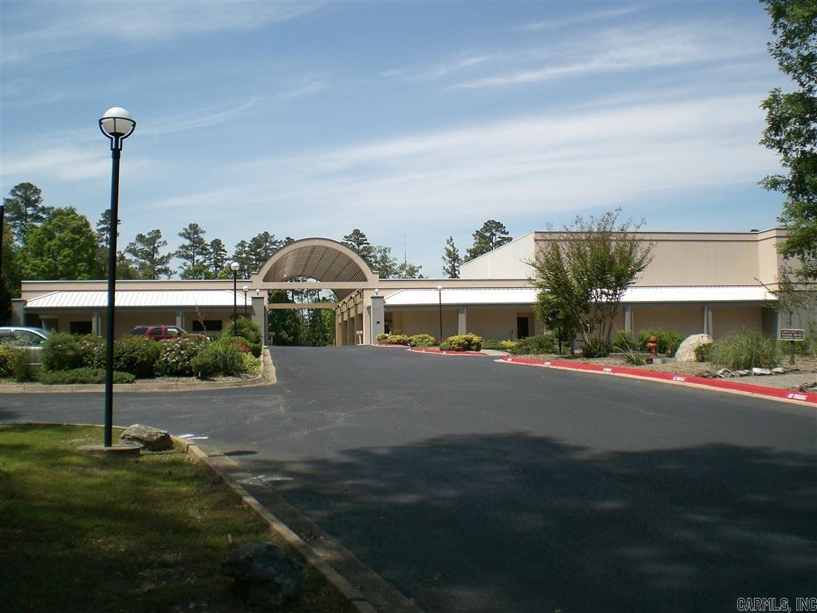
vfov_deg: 37.7
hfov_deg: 49.0
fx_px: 897
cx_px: 408
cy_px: 306
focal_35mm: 38
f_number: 4.4
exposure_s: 1/500
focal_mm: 6.3
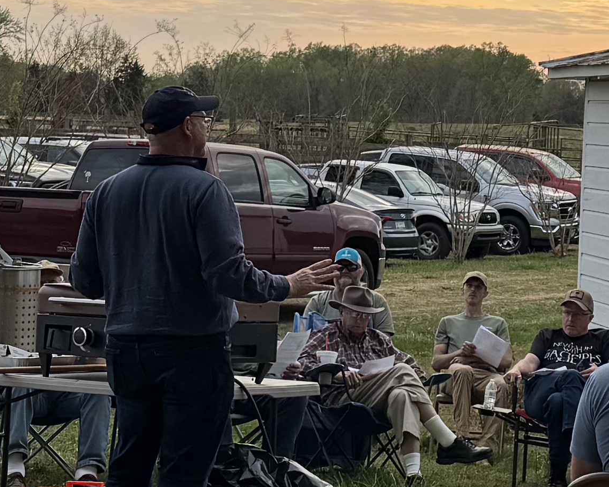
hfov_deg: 16.4
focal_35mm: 117
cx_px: 445
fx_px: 2109
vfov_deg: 13.2
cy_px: 179
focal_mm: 6.76
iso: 80
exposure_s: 1/1425
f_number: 1.78
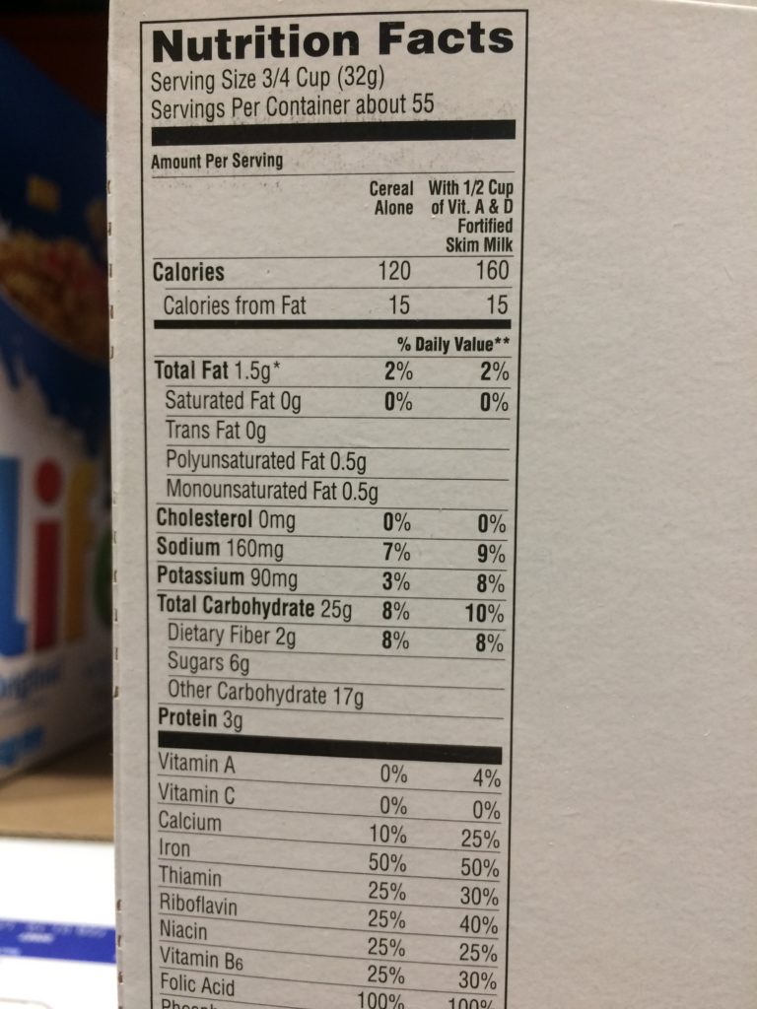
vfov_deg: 61.7
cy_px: 504
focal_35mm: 29
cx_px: 378
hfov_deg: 48.2
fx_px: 846
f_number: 2.2
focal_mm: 4.15
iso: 100
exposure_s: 1/30
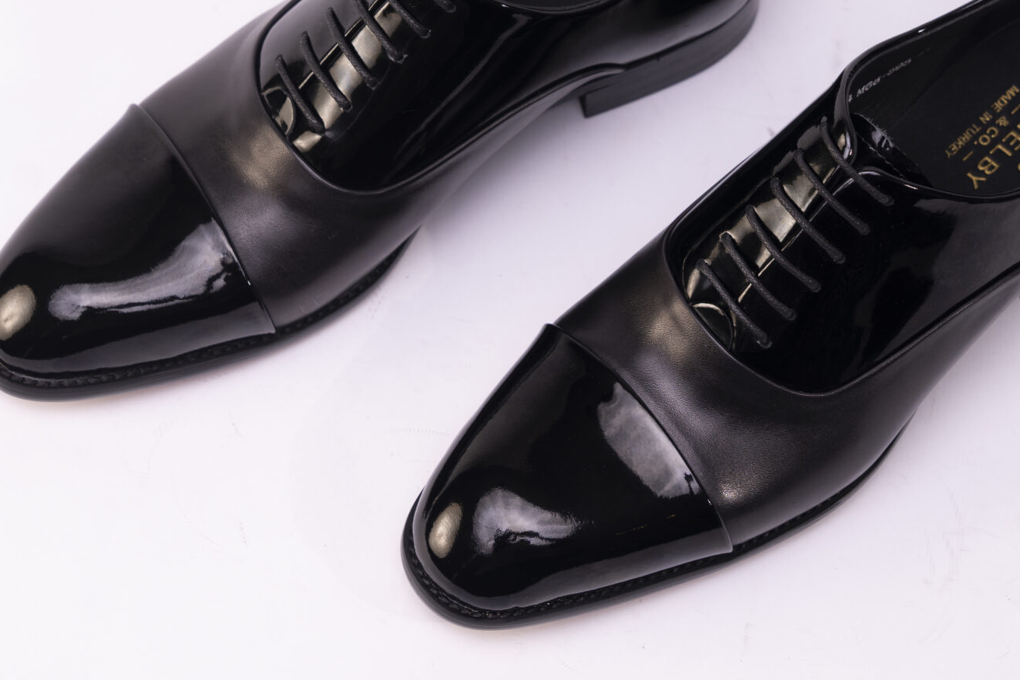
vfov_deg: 11.5
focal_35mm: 119
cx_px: 595
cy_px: 171
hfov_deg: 17.2
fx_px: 3372
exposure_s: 1/100
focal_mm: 61
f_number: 5
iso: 100
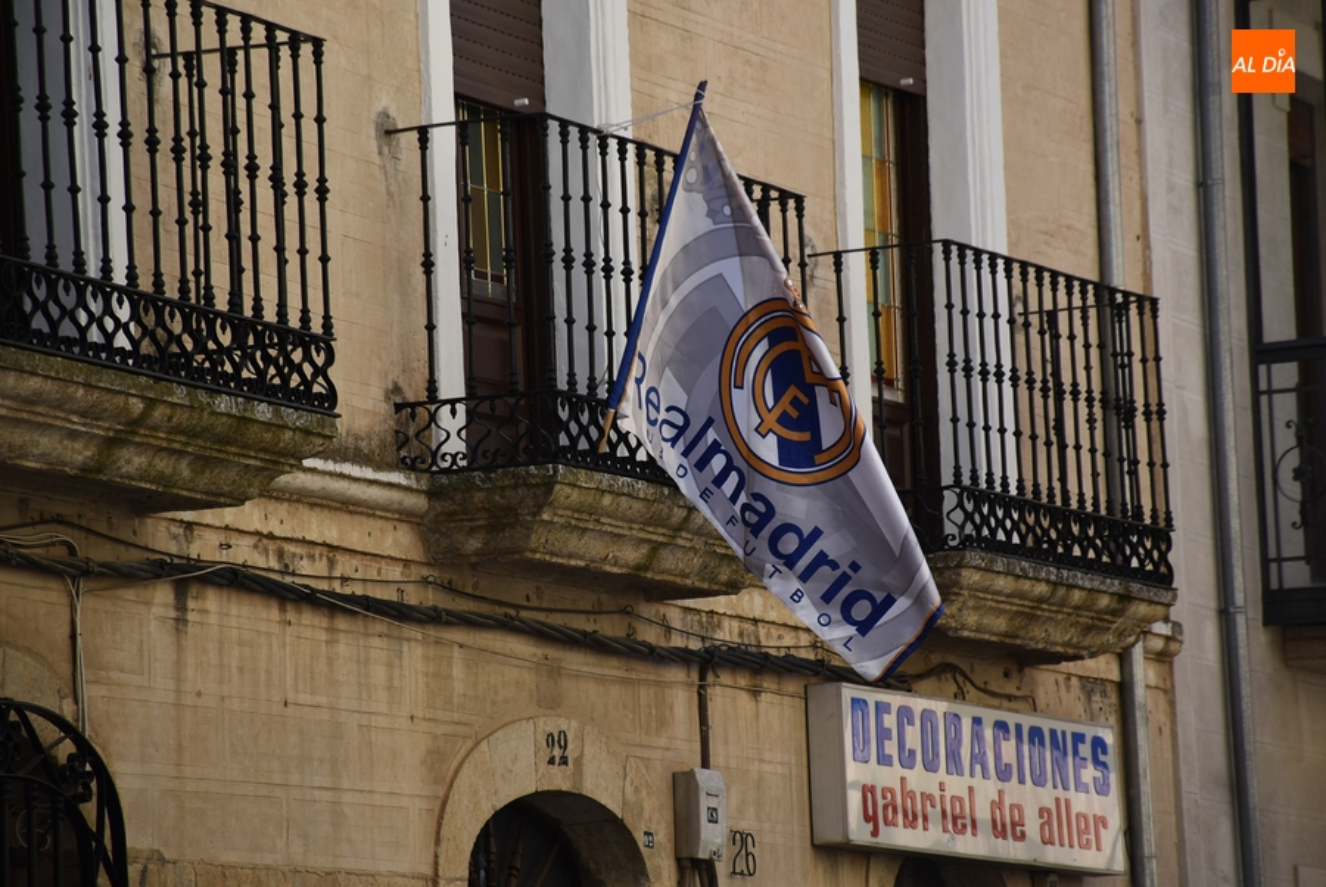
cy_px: 444
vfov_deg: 6.6
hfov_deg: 9.8
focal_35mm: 210
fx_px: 7742
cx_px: 663
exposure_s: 1/500
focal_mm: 140
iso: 280
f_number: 5.6
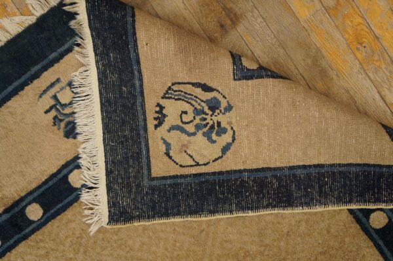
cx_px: 196
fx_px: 360
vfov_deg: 39.9
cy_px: 130
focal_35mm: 33
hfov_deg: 57.3
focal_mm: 22
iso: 2000
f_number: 4
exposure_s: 1/160
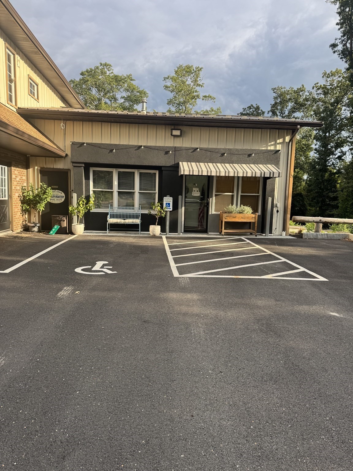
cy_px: 236
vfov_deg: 71.6
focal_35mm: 24
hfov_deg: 56.8
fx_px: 326
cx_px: 176
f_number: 1.78
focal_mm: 6.76
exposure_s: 1/966
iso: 80
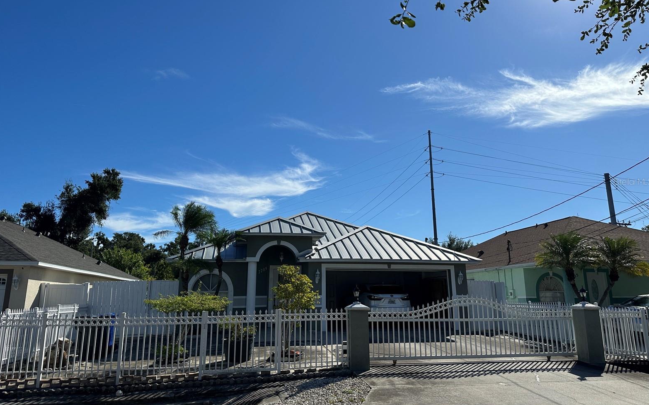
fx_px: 460
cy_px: 181
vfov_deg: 47.5
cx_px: 322
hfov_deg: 70.4
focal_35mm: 26
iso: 80
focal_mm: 6.86
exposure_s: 1/8197
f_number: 1.78
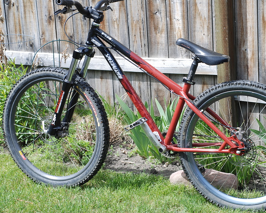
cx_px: 155
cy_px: 107
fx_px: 669
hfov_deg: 22.4
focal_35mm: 85
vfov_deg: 18.1
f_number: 6.3
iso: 100
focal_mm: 50
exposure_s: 1/160
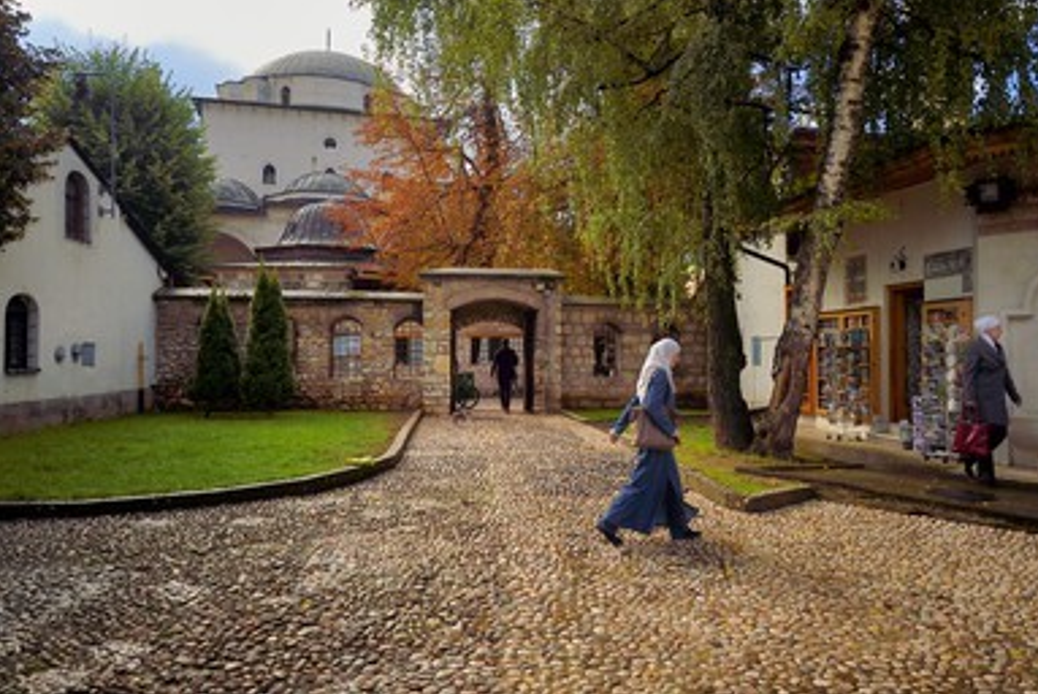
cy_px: 317
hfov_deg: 75.9
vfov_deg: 55.1
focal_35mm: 23
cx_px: 566
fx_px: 664
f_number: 11
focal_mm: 21
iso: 200
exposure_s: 1/160
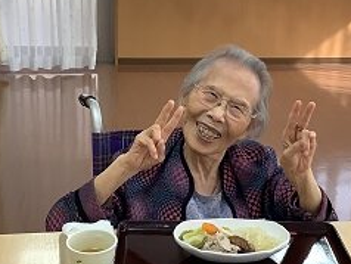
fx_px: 660
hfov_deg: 29.7
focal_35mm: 65
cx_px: 205
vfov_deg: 22.6
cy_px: 114
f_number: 2.4
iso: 64
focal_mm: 3.3
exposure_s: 1/100
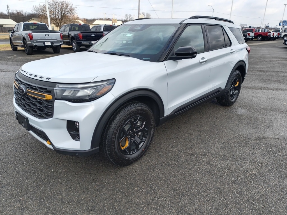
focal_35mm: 25
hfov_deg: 69.4
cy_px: 108
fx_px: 207
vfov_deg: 54.9
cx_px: 144
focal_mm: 4.68
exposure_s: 1/295
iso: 100
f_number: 1.7
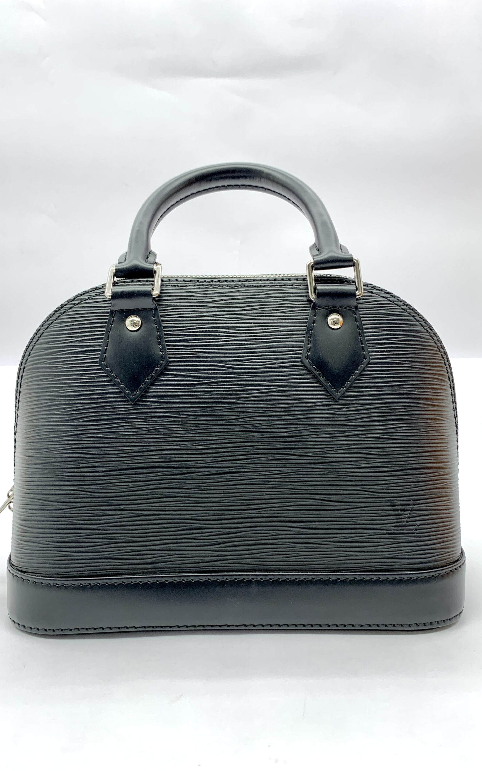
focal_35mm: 28
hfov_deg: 44.5
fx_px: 588
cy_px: 381
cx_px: 236
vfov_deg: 66.5
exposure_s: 1/100
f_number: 1.8
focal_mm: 4.25
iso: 32
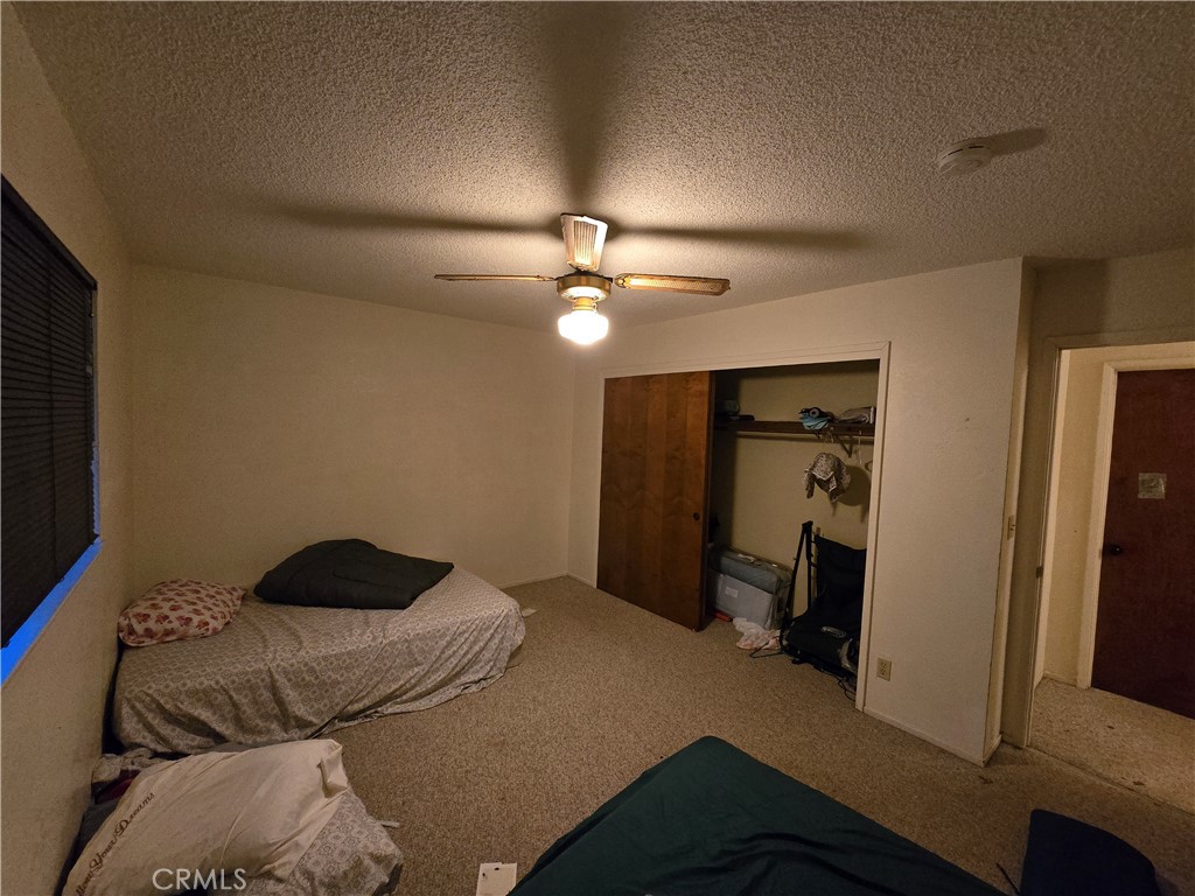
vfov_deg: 89.9
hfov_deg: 106.2
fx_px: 449
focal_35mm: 13
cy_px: 448
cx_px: 598
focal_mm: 2.2
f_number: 2.2
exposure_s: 1/30
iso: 1250
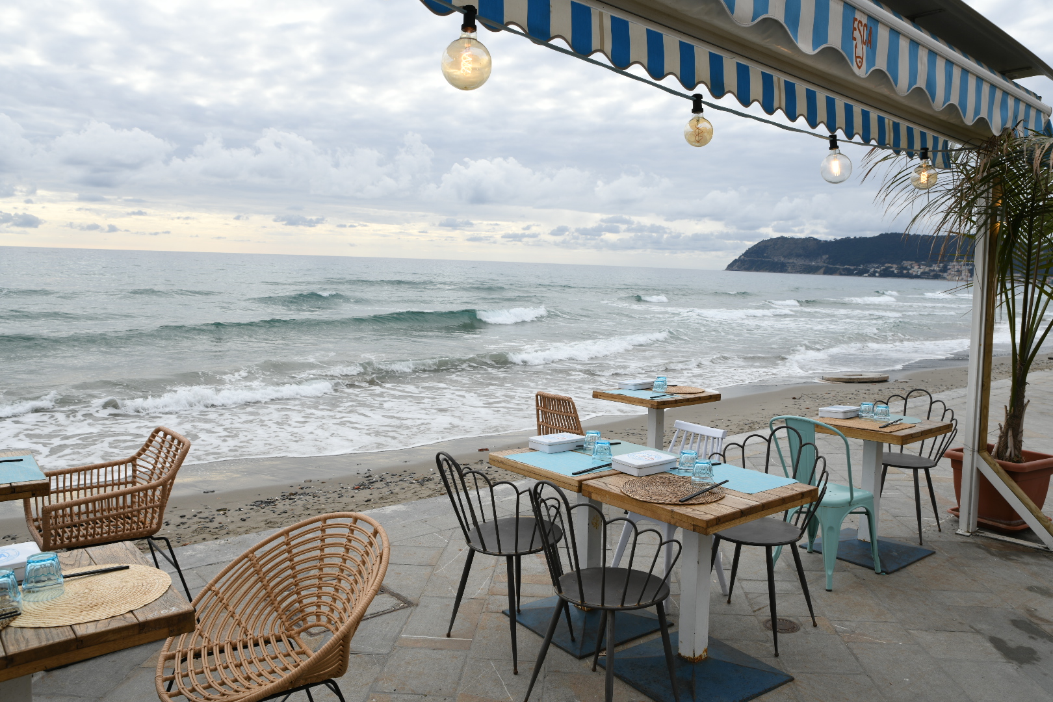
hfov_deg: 69.4
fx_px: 760
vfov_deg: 49.6
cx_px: 526
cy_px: 351
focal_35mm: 26
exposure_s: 1/125
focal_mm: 26
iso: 100
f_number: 8
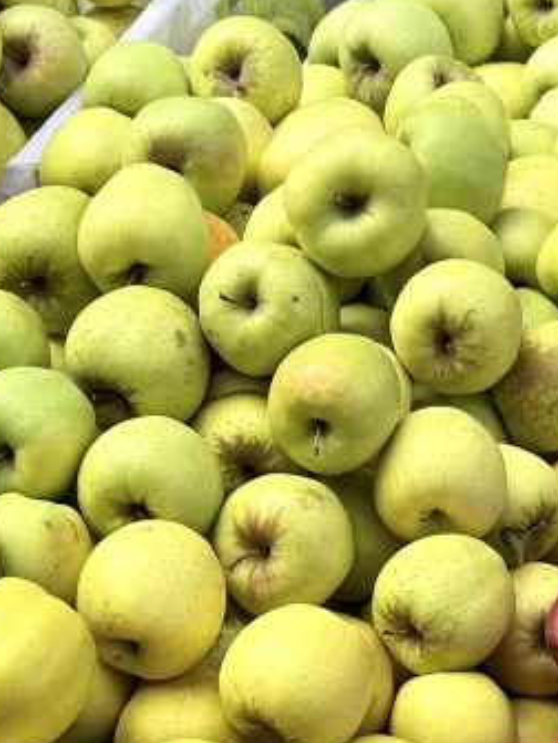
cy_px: 896
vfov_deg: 18.1
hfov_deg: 14.3
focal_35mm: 103
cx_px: 458
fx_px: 2214
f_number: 1.78
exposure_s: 1/909
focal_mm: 6.76
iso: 80
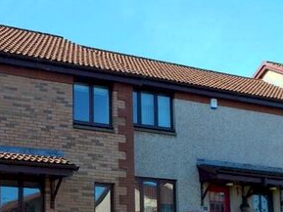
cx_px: 94
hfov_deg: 25.8
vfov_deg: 19.5
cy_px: 160
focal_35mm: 75
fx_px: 613
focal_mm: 5.6
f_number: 3.2
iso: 125
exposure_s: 1/500
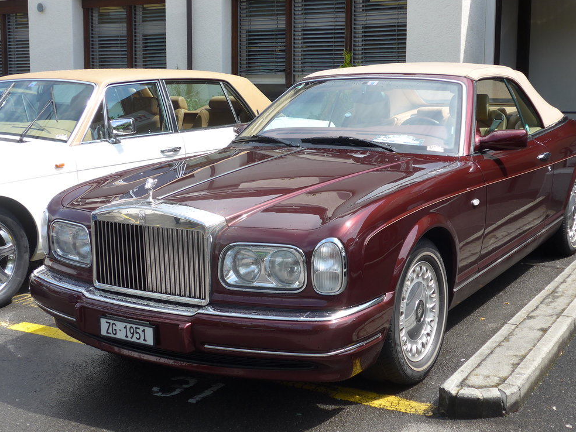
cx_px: 322
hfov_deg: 38.1
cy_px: 218
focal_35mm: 50
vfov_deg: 29.1
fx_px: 832
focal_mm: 8.4
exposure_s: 1/1000
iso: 80
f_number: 2.8
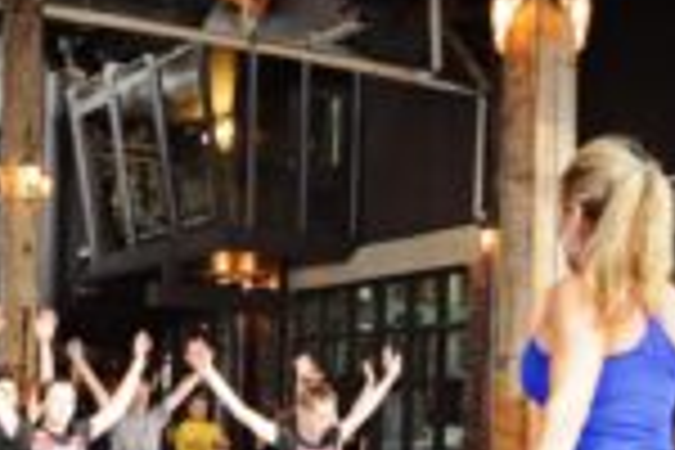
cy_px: 454
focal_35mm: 72
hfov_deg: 27.7
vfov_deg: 18.4
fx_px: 1350
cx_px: 162
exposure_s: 1/100
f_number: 3.5
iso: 640
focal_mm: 18
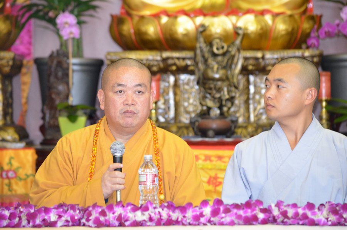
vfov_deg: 5.1
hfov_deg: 7.6
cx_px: 174
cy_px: 115
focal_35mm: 270
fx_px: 2597
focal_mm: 180
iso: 2500
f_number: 5
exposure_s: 1/60
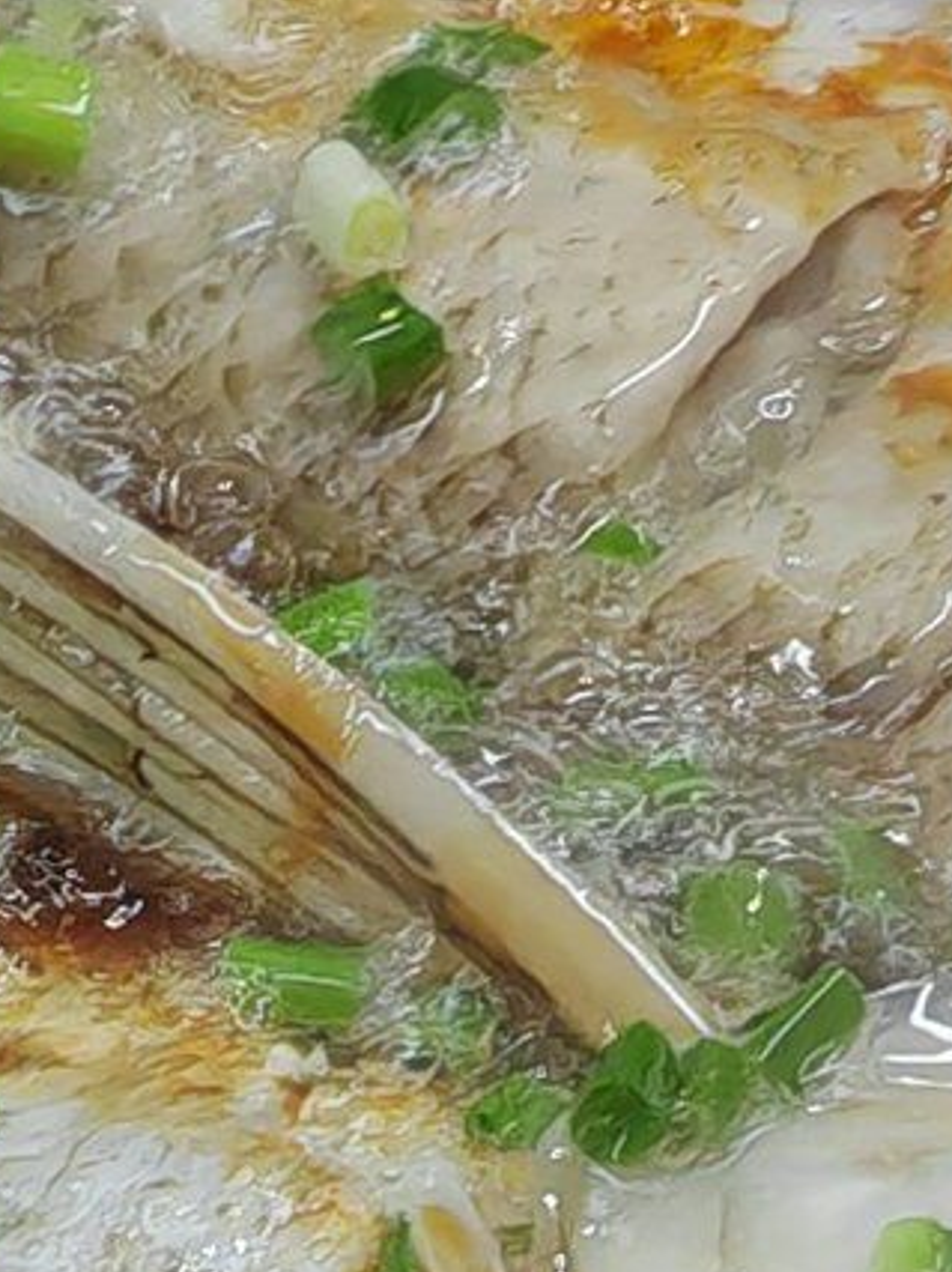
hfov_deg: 6.2
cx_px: -1045
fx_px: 8479
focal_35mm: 231
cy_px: 1829
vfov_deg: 8.4
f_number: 1.9
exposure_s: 1/100
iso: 200
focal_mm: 5.52
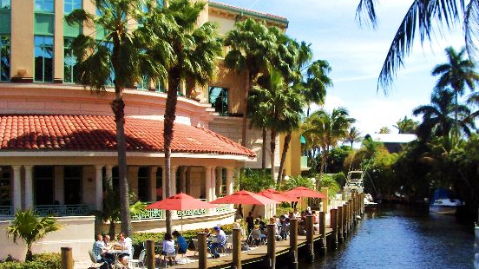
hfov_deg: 40.6
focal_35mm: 51
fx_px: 648
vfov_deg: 23.1
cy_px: 218
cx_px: 252
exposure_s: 1/806
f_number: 4.3
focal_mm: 5.8
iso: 100
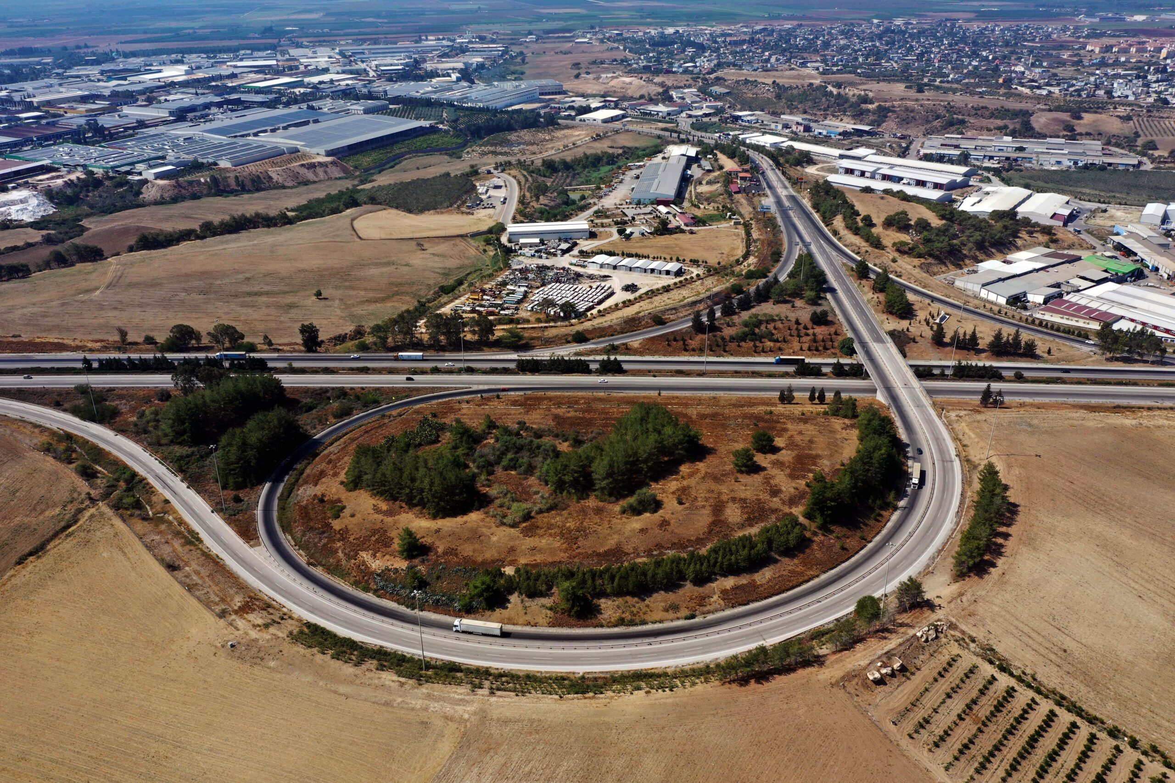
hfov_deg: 65.5
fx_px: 914
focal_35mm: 28
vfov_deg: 46.4
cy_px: 392
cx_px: 588
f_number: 5.6
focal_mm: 10.26
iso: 100
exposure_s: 1/500
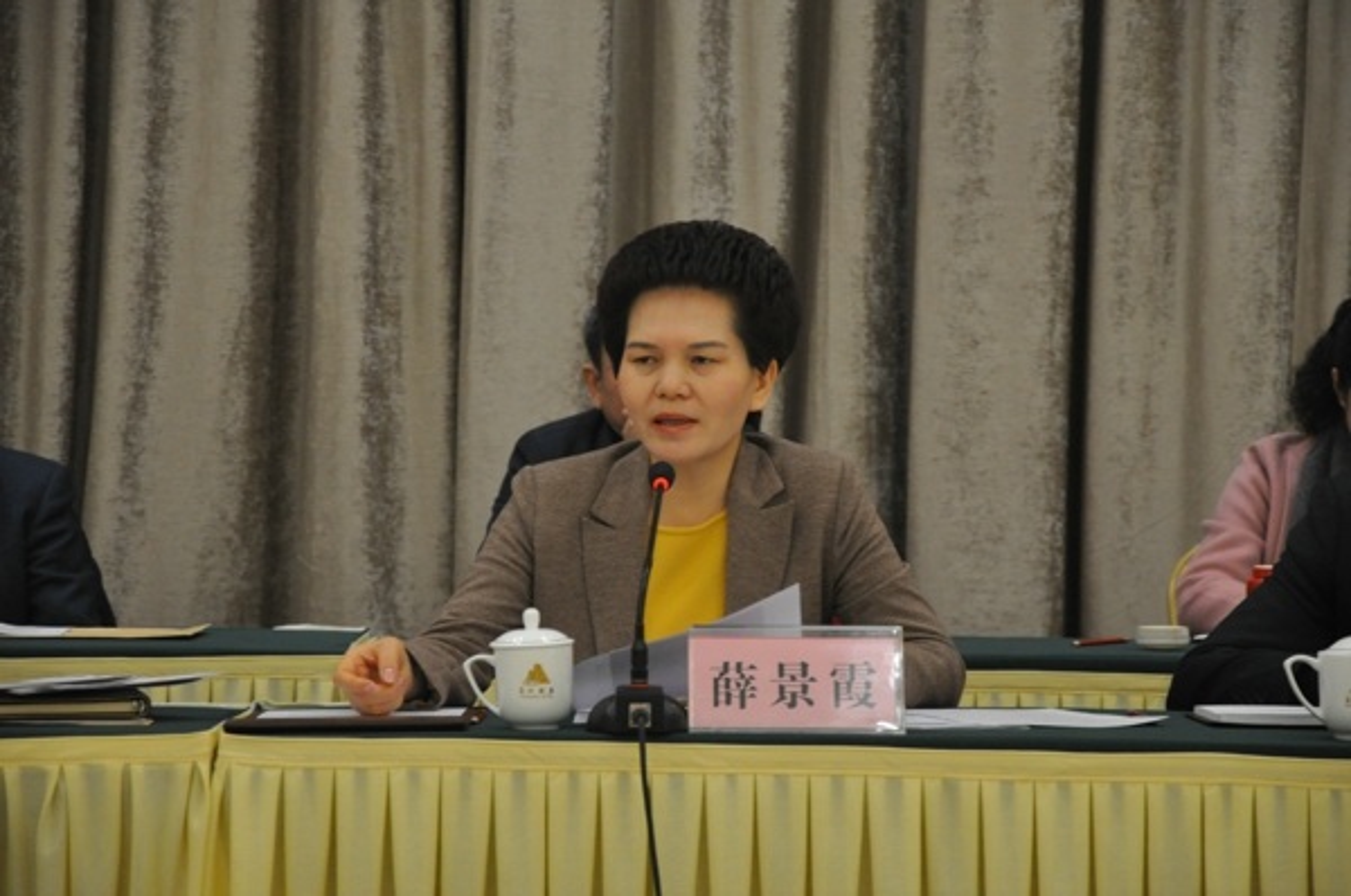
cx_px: 676
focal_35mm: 158
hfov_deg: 13.1
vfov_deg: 8.7
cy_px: 448
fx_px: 5901
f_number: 5.6
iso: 1600
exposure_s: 1/60
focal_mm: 105
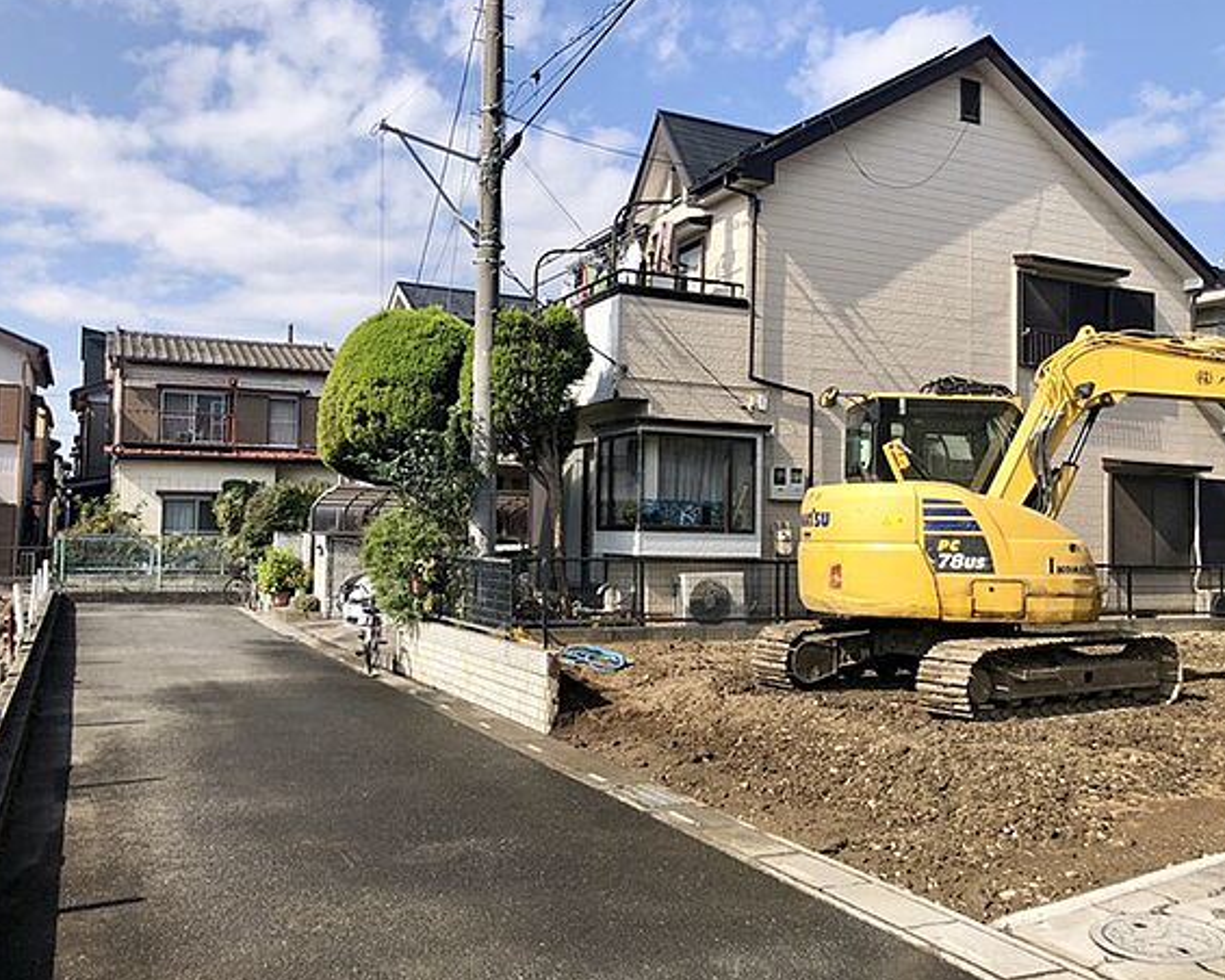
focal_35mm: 30
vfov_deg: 48.5
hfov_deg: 58.8
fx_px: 1088
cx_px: 614
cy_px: 491
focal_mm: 3.99
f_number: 1.8
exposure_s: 1/1799
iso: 20
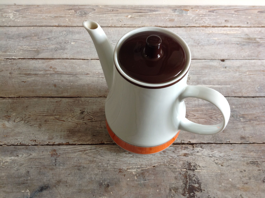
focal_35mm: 35
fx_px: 268
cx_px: 132
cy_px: 99
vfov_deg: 40.6
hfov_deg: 52.7
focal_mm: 4.28
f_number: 2.4
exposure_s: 1/20
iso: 50
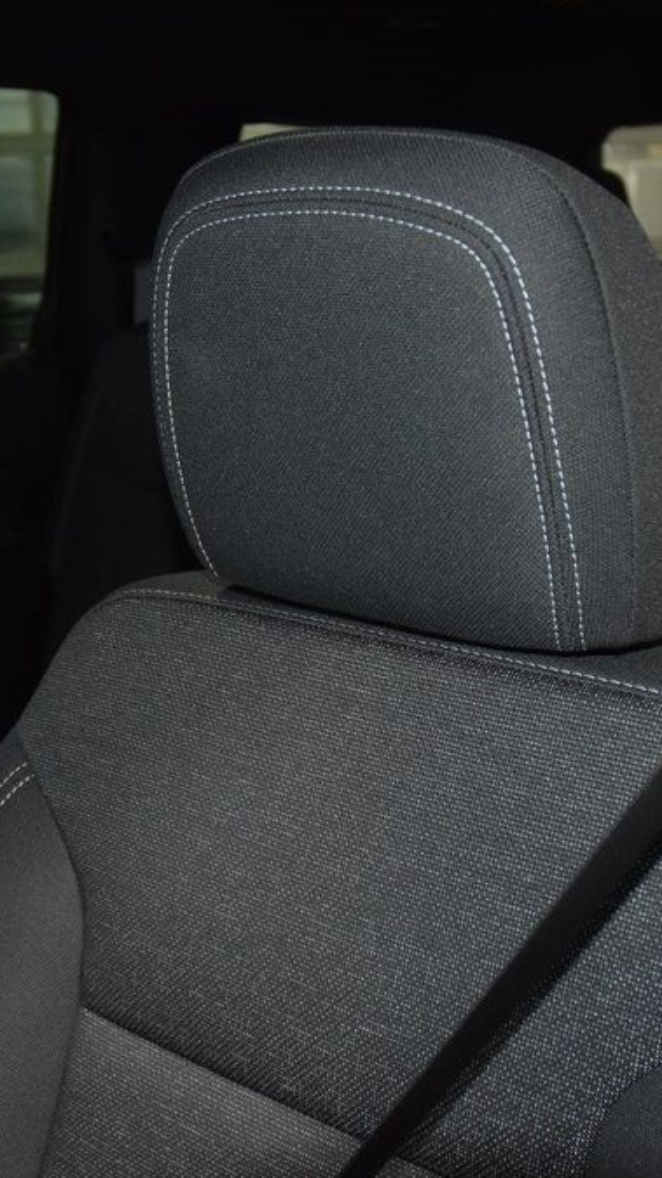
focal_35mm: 43
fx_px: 1342
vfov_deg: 47.4
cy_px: 593
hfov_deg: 27.6
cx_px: 414
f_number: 3.5
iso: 1600
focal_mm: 18
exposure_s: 1/80
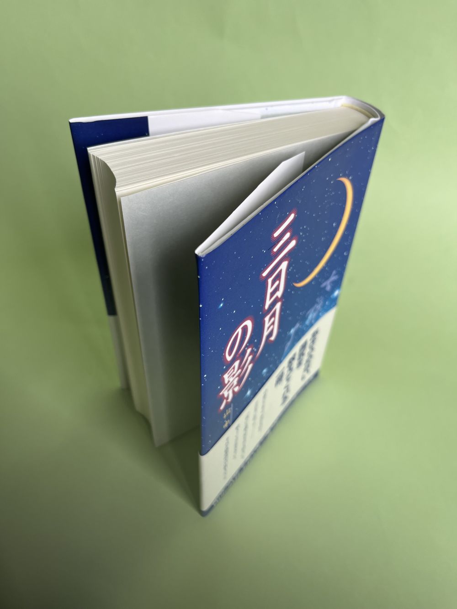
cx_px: 228
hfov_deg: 53.1
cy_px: 304
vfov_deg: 67.3
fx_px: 458
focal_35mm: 26
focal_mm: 5.1
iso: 32
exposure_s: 1/141
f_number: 1.6
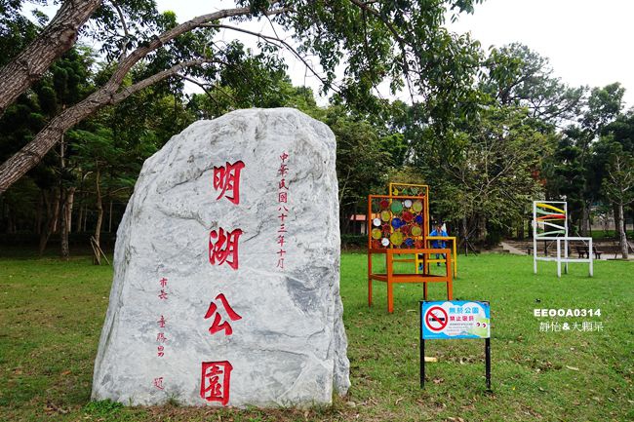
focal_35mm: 24
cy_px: 211
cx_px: 317
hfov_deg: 73.8
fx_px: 423
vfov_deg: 53.1
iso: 125
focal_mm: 8.8
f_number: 4
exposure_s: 1/320
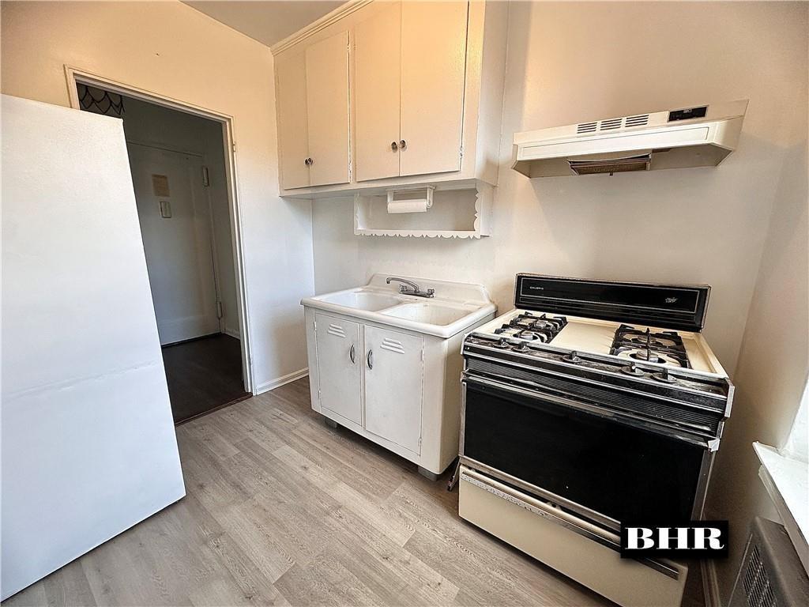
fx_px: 327
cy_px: 304
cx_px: 404
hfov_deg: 102.1
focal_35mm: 14
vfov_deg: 85.7
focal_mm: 2.22
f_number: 2.2
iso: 160
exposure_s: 1/120
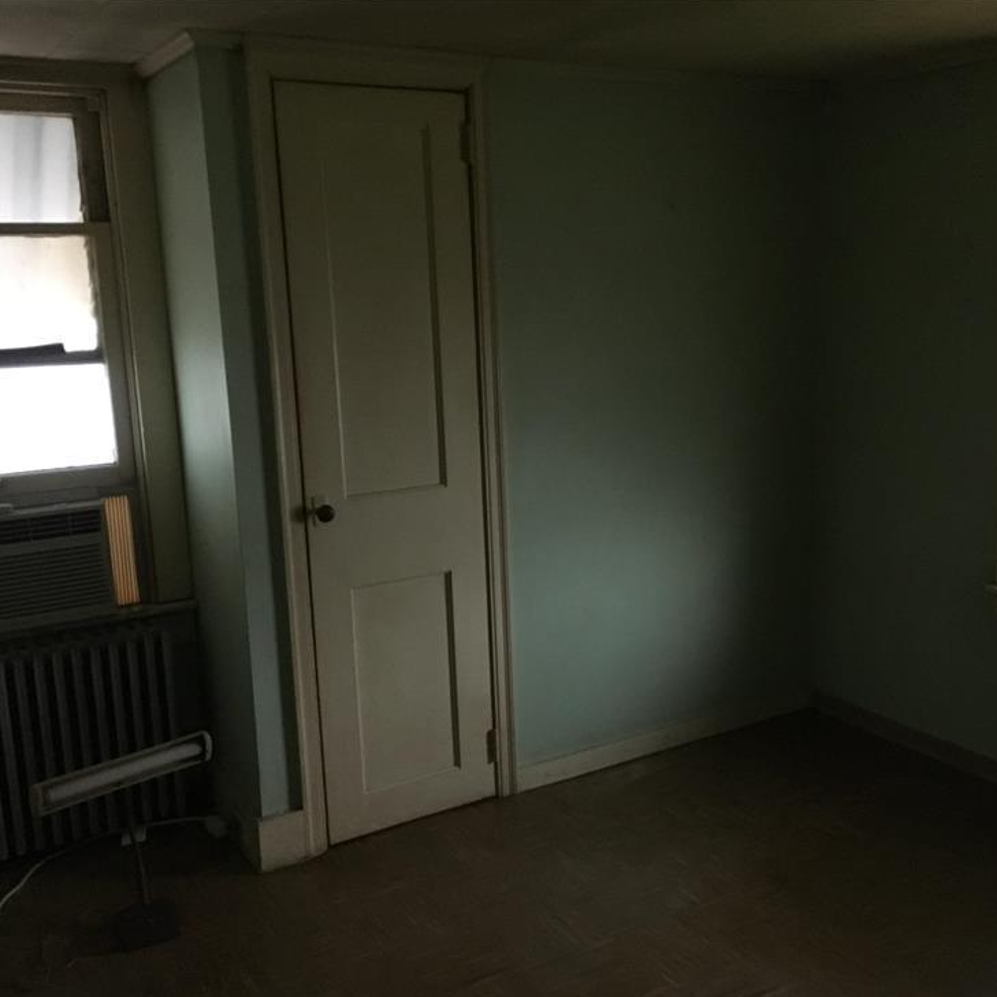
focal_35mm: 36
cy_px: 521
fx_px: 1173
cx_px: 547
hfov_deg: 46.0
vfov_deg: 46.0
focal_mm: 4.15
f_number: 2.2
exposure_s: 1/15
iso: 320
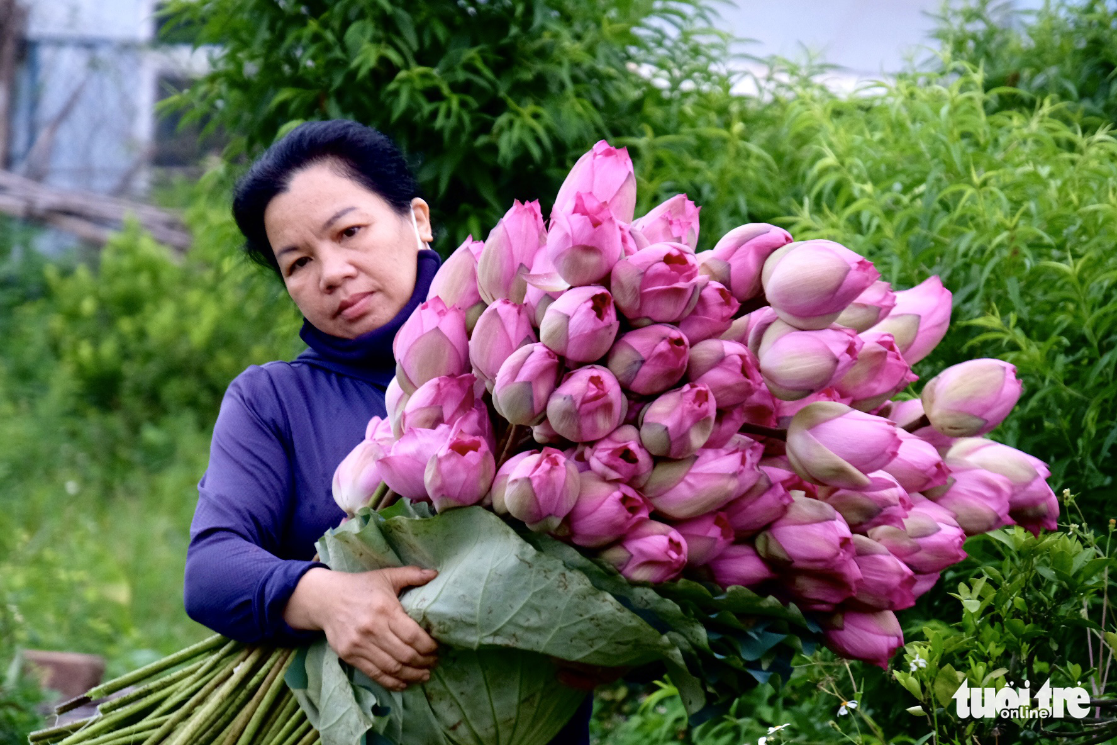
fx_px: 6298
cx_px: 558
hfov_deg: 10.1
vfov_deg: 6.8
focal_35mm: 203
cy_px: 372
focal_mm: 135
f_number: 5.6
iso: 2500
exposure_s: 1/160
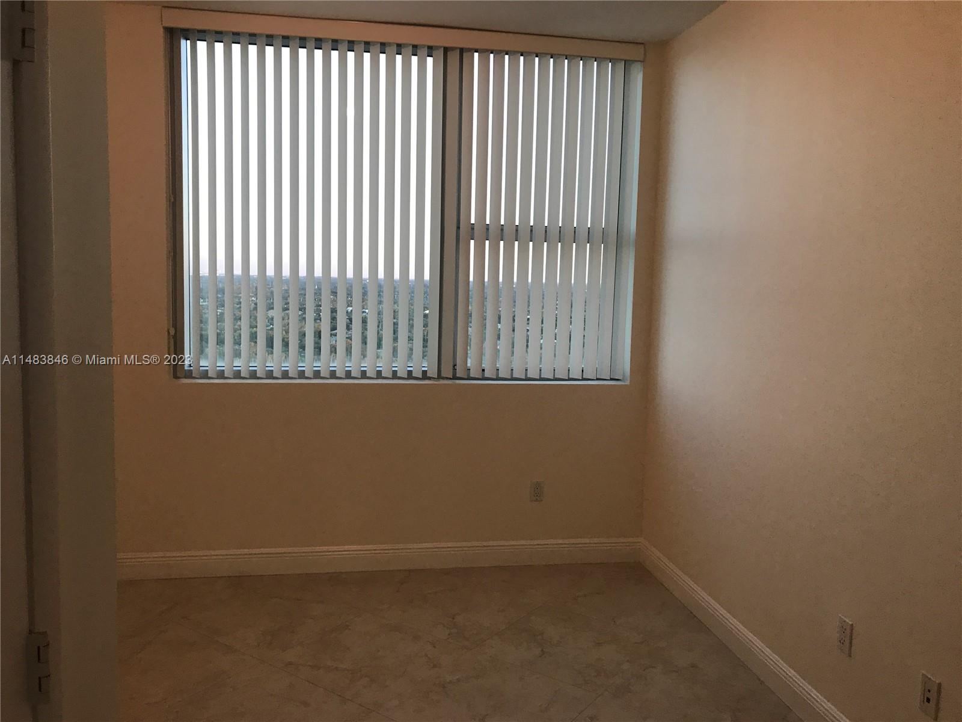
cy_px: 361
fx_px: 778
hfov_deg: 63.4
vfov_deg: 49.7
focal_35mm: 28
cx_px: 481
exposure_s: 1/30
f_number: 1.8
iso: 25
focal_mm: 3.99
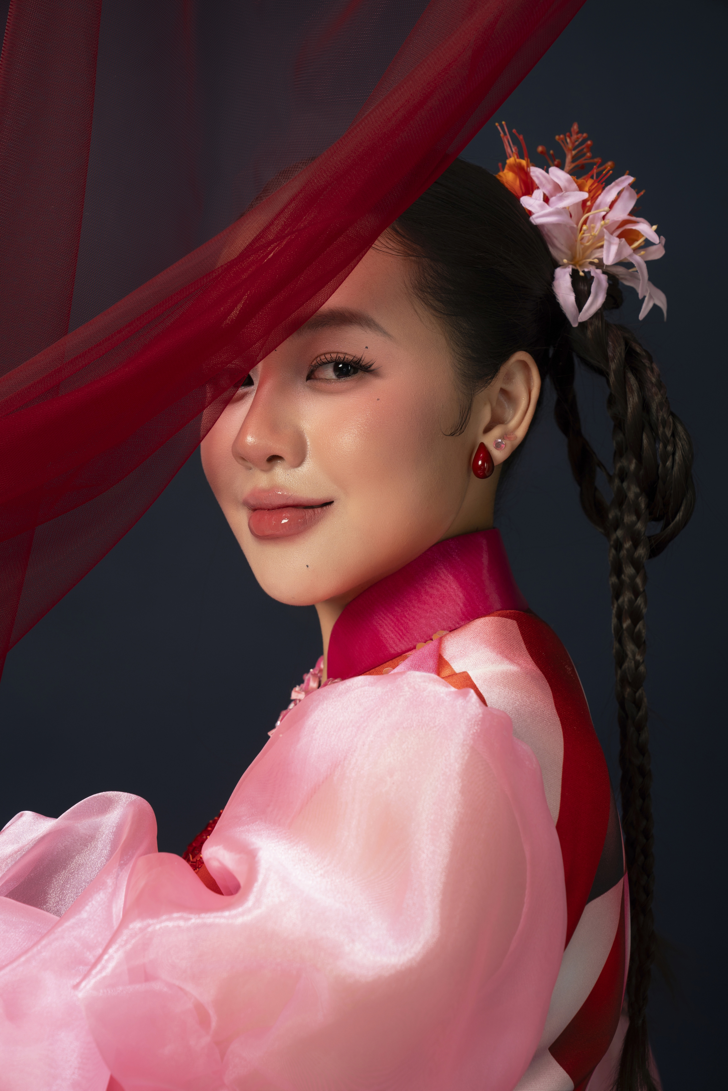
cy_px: 546
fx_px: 2062
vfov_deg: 29.7
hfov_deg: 20.0
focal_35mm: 68
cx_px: 364
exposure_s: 1/125
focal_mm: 68
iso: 160
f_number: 7.1
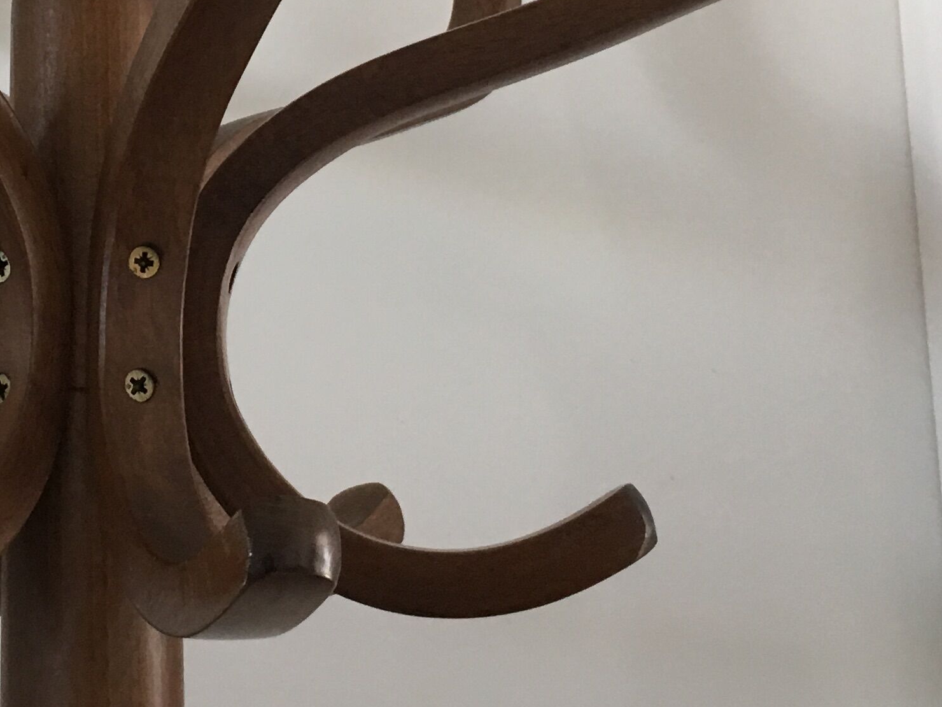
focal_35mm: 79
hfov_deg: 24.1
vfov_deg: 18.3
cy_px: 42
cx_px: 122
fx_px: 2150
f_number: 2.2
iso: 64
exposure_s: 1/33
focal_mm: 4.15
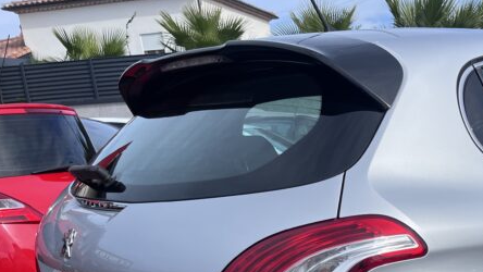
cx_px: 430
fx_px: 653
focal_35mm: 51
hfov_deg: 38.0
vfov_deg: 21.8
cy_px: 324
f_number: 1.6
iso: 50
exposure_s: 1/3311
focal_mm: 5.1
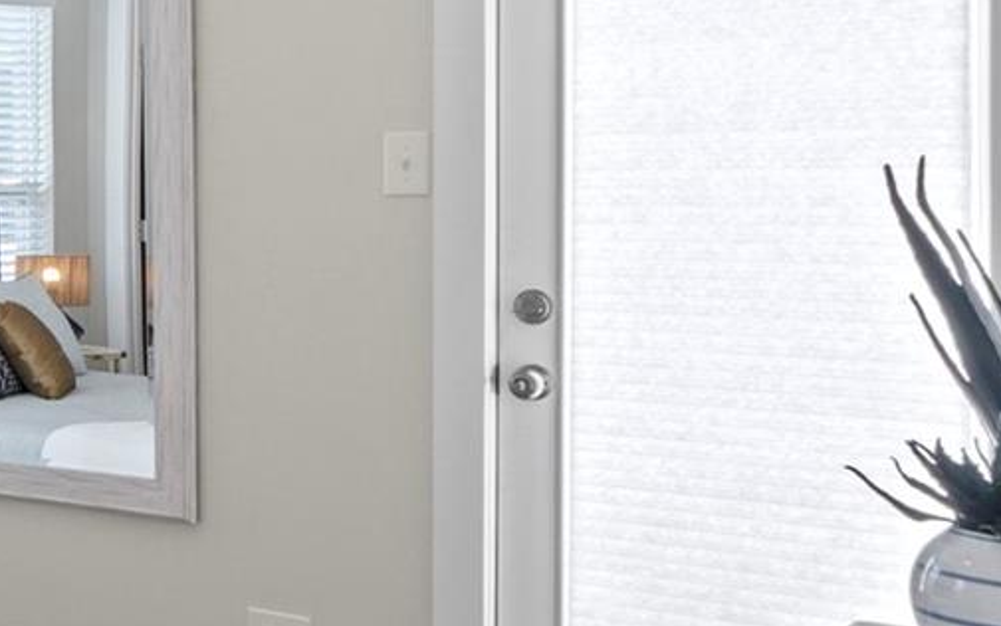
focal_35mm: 62
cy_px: 207
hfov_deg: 24.2
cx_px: -579
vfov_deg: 20.9
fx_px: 1692
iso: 250
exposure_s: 1/4
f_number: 11
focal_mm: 10
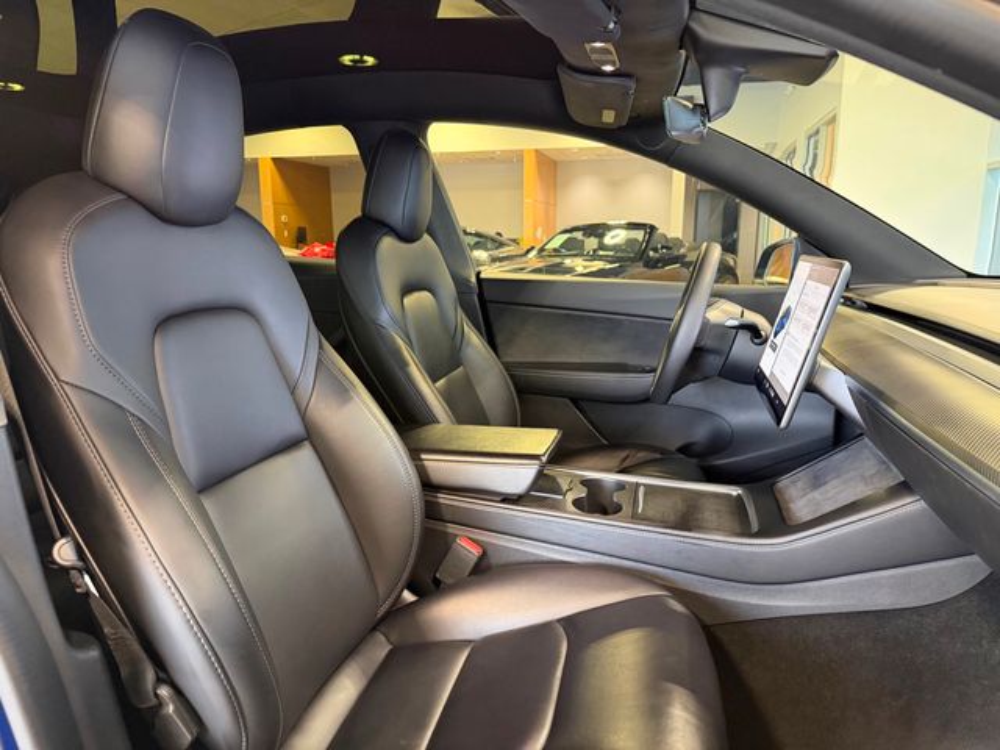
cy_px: 375
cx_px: 500
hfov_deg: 71.6
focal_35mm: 24
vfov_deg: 56.8
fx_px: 693
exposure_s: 1/60
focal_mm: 6.76
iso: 800
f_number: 1.78
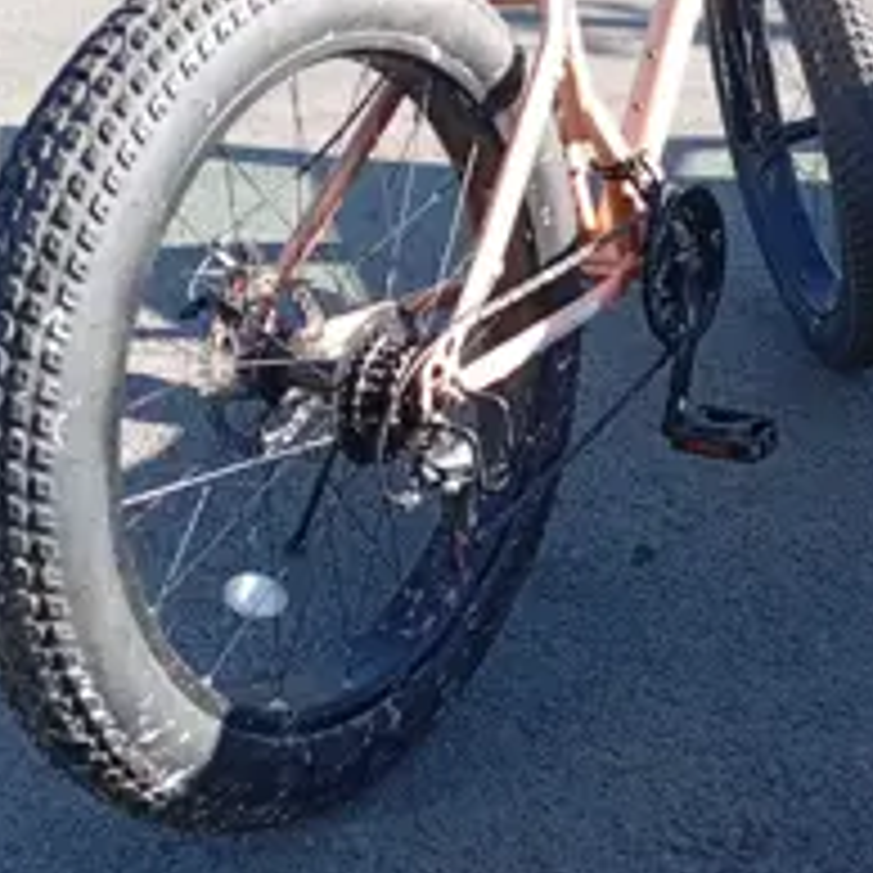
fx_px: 1398
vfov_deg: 34.4
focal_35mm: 49
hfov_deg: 34.6
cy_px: 310
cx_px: 513
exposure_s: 1/123
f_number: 1.8
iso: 50
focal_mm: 3.98
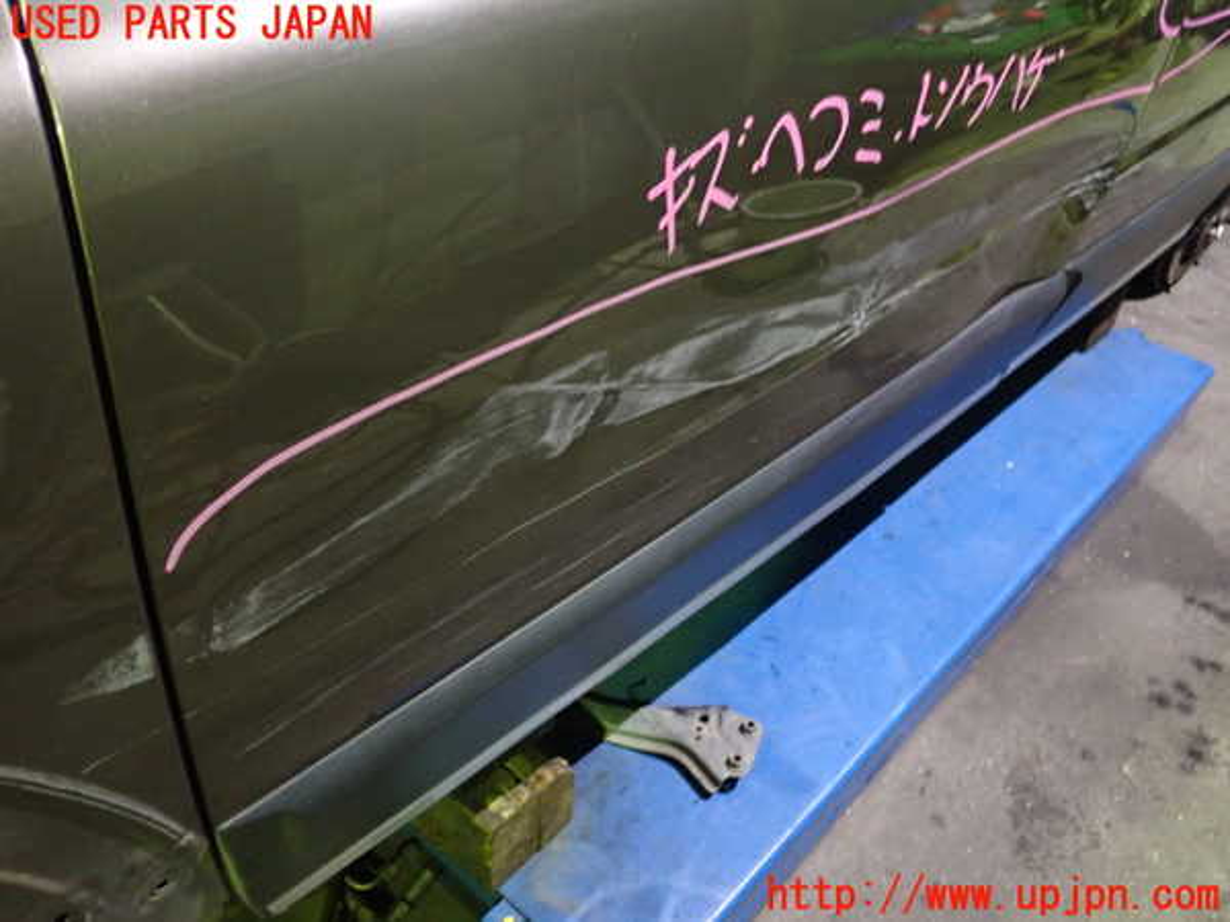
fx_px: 1066
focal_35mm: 30
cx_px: 615
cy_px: 461
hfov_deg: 60.0
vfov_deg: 46.8
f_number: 2.3
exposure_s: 1/13
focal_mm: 5.4
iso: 800
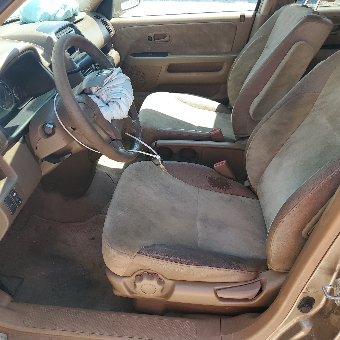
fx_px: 344
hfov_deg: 52.3
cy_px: 171
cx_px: 144
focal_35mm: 31
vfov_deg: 52.5
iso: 50
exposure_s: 1/500
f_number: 1.5
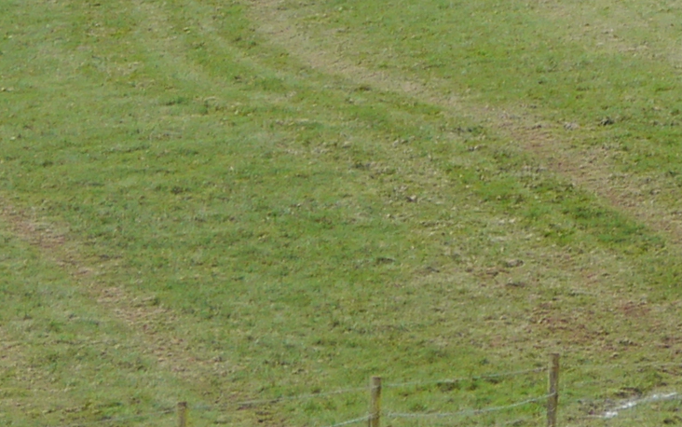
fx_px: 13851
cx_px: 1378
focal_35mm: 745
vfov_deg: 1.8
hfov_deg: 2.8
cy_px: -611
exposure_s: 1/320
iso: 160
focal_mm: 56
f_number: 5
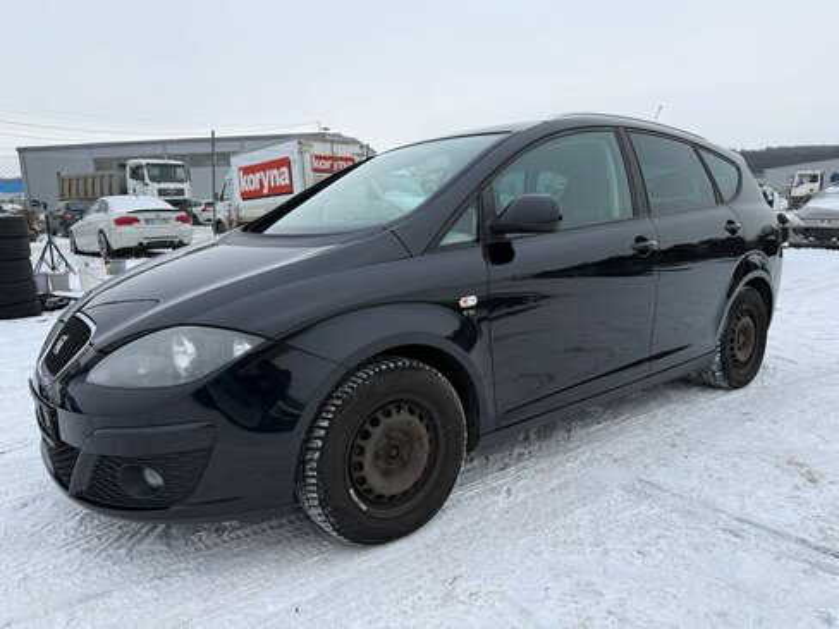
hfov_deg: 71.6
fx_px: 582
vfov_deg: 56.8
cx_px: 420
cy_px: 314
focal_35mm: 24
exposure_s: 1/1032
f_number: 1.78
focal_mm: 6.76
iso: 80
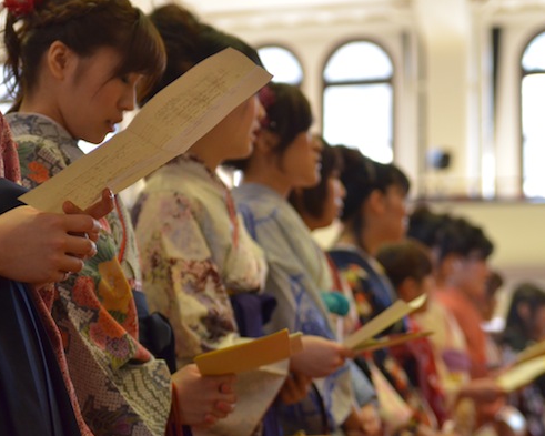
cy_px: 219
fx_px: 1662
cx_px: 290
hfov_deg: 18.6
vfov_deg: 15.0
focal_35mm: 103
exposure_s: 1/350
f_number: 2.8
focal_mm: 60
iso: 1600
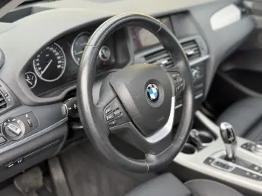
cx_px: 129
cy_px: 97
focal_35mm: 49
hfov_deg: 38.9
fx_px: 370
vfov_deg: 29.6
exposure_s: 1/270
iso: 80
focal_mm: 6.76
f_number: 1.78
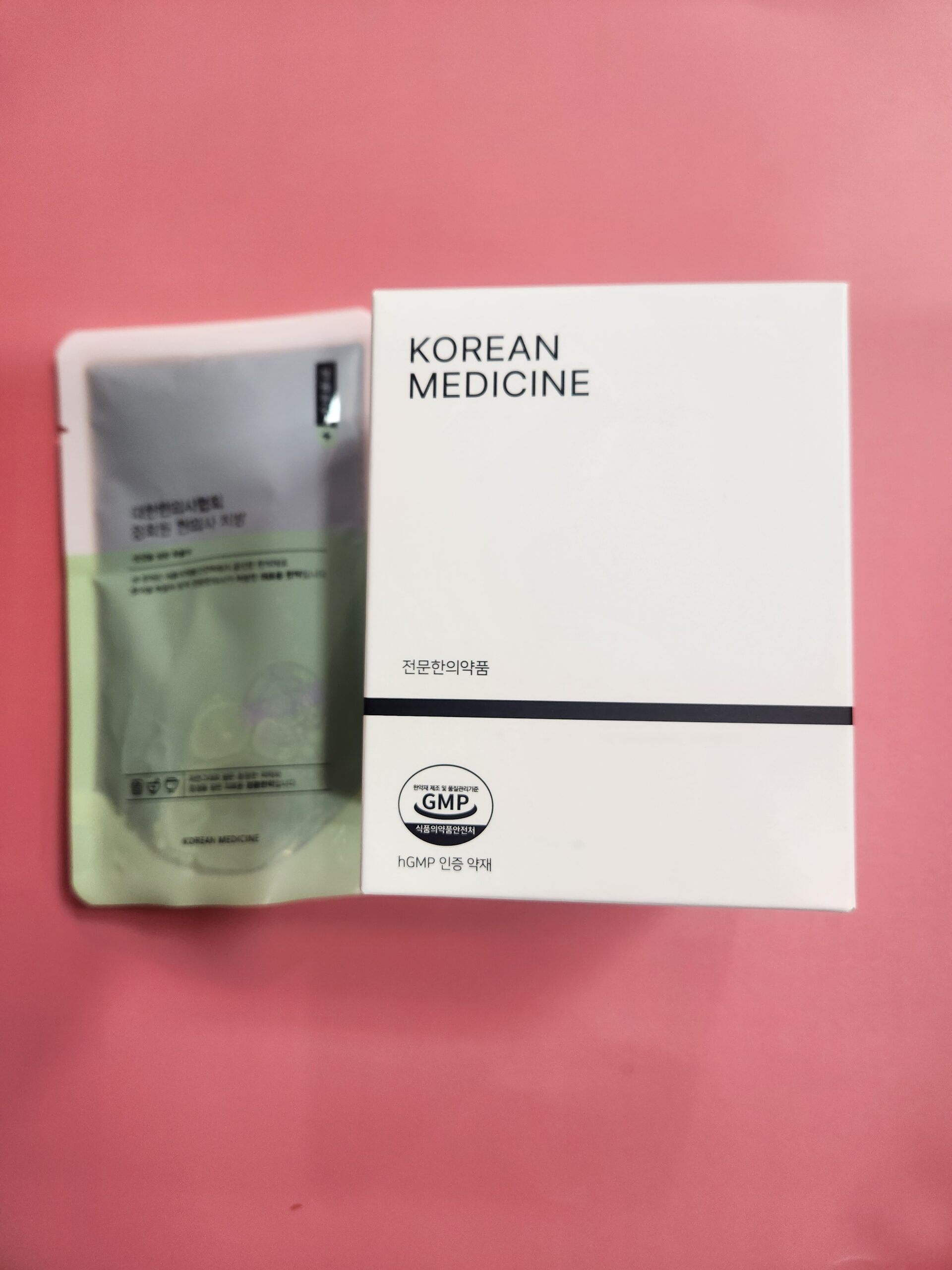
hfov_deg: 58.9
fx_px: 843
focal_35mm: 23
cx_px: 476
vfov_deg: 73.9
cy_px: 635
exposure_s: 1/120
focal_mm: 5.4
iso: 125
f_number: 1.8
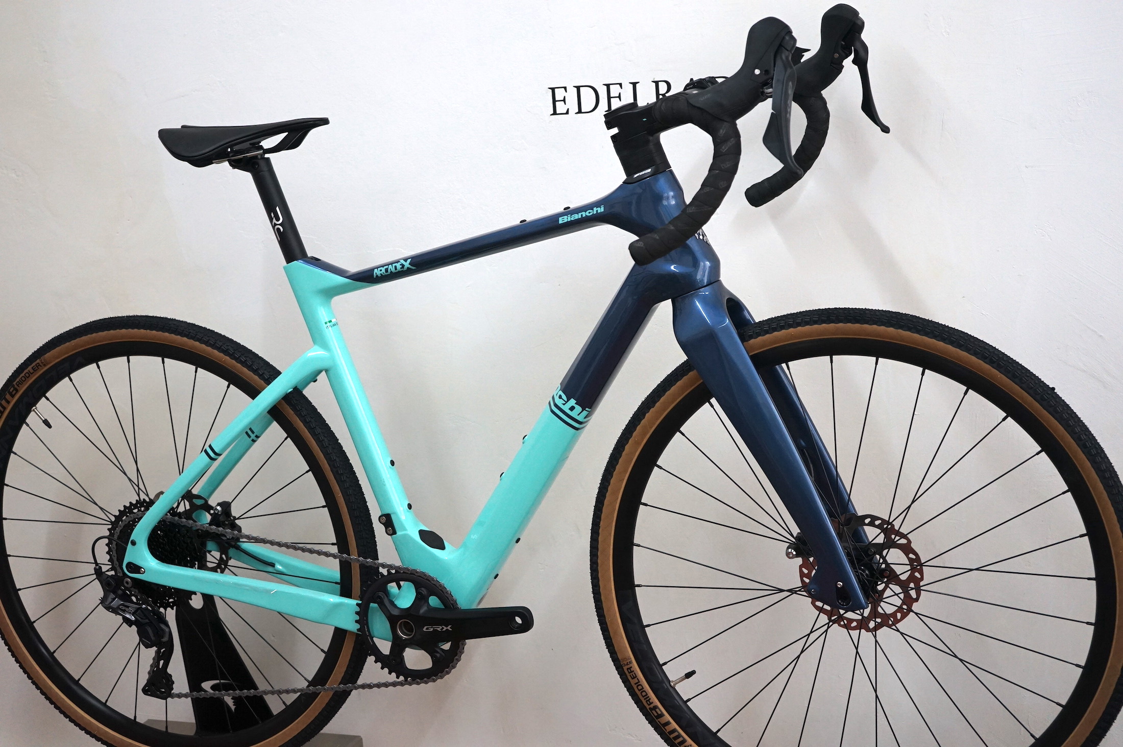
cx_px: 562
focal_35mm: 56
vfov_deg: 24.2
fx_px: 1745
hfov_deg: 35.7
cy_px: 374
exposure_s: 1/160
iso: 1600
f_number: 5
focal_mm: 56
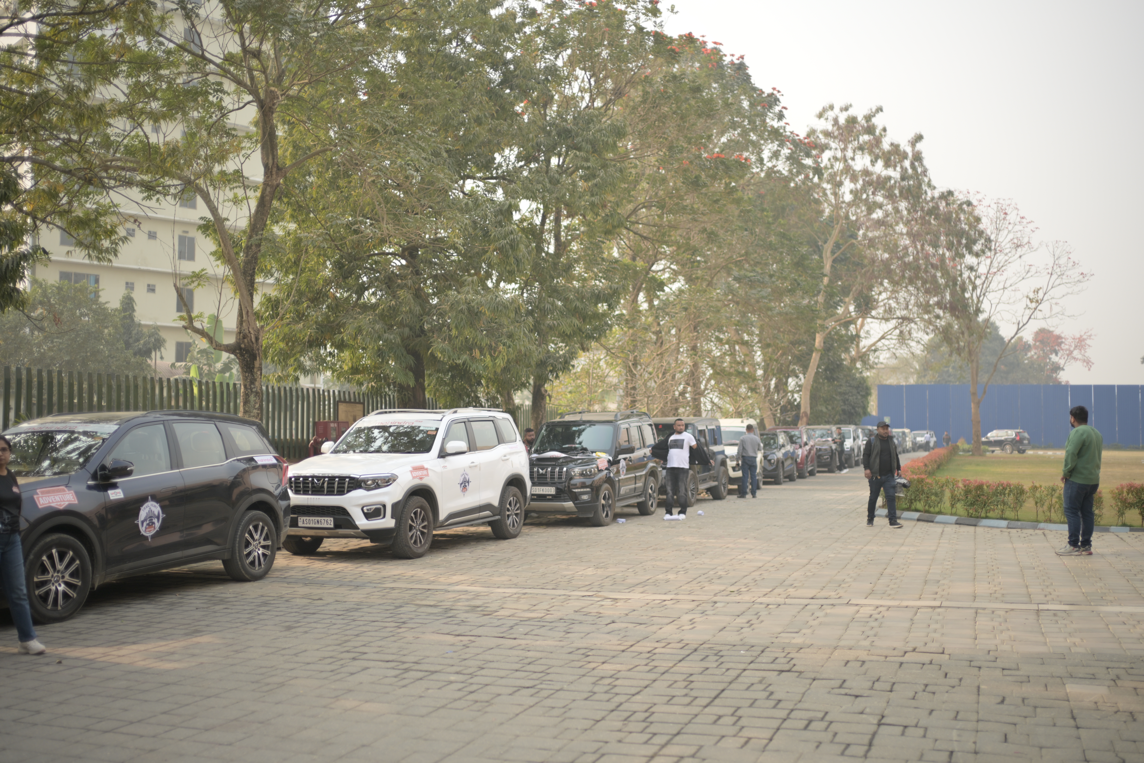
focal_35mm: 35
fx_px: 1112
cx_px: 572
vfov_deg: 37.9
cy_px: 382
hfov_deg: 54.4
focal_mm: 35
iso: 125
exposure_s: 1/1600
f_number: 1.4
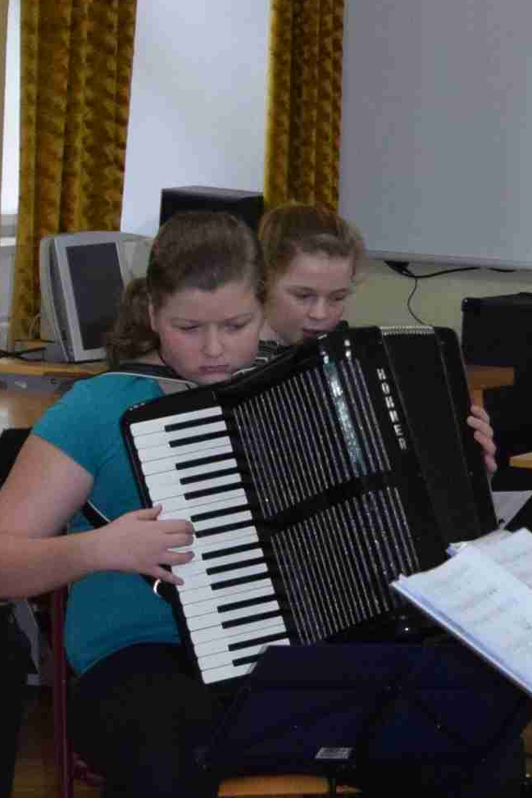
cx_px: 1087
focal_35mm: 208
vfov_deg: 9.9
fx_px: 4609
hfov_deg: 6.4
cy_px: 509
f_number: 5.6
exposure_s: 1/100
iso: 1600
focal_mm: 30
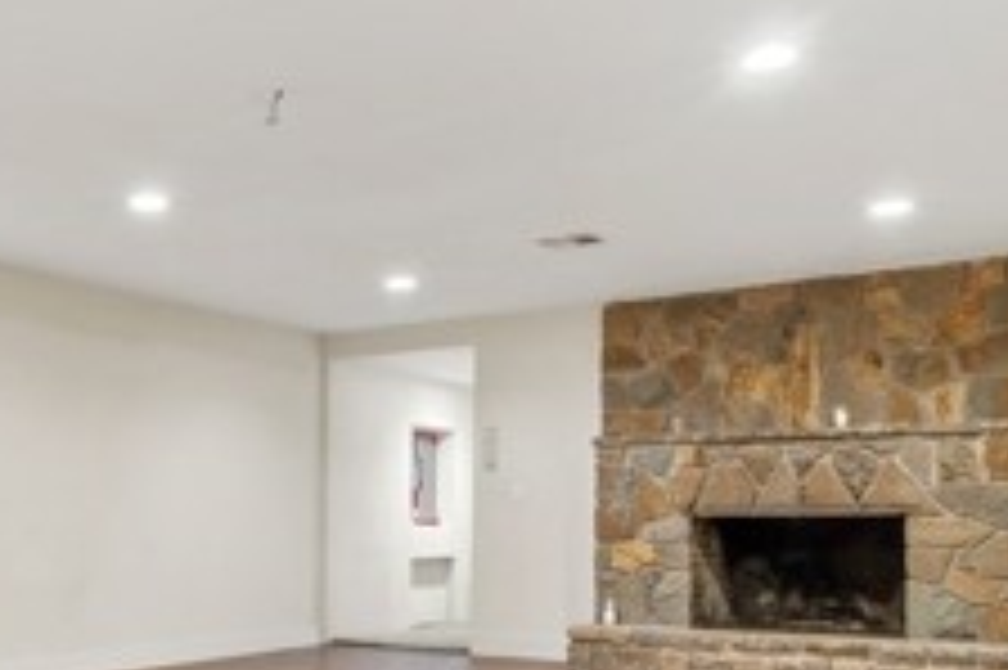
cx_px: 158
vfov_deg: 32.2
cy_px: 560
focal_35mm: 40
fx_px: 1119
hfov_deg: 45.2
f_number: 9
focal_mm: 14
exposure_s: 1/3
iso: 1600
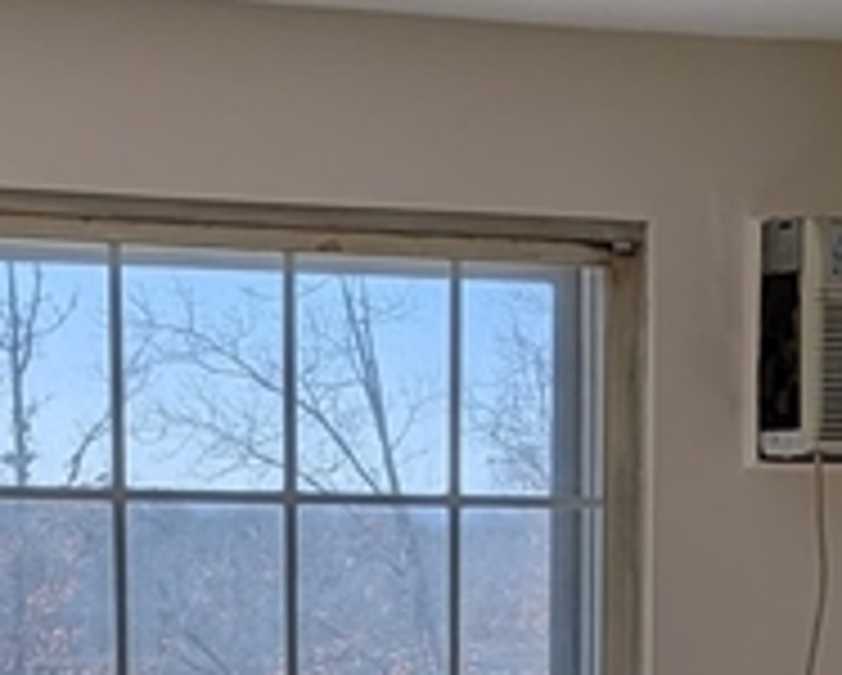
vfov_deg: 11.3
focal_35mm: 128
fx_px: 3193
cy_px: 1166
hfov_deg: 15.0
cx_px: 477
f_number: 1.7
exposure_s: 1/1300
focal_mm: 4.53
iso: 29
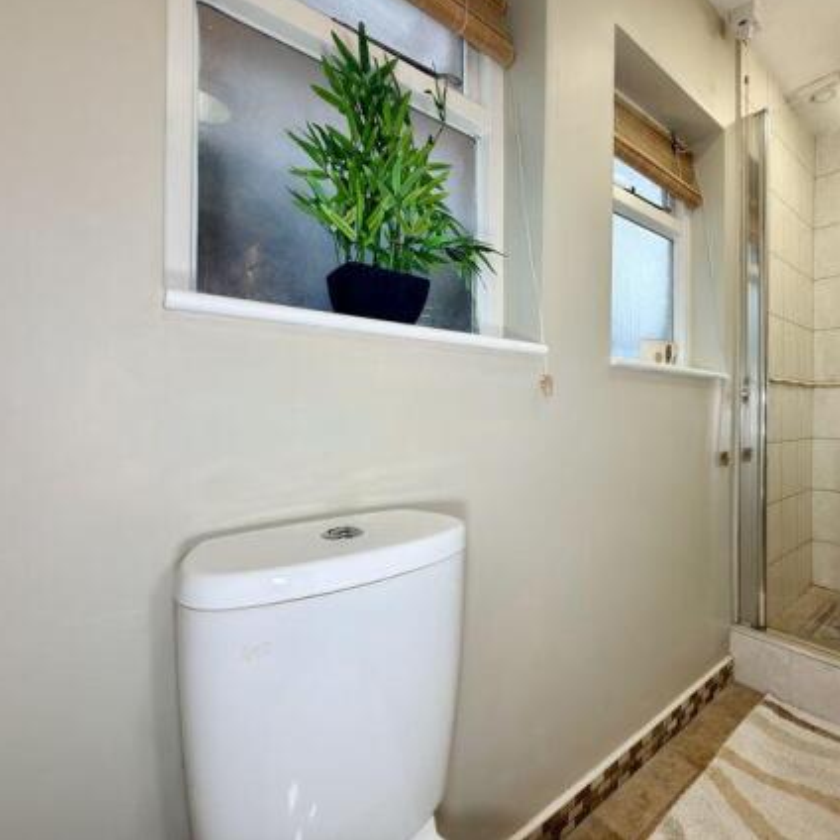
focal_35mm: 17
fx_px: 467
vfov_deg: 84.0
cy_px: 409
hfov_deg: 80.8
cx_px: 568
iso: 50
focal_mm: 2.22
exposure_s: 1/33
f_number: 2.2
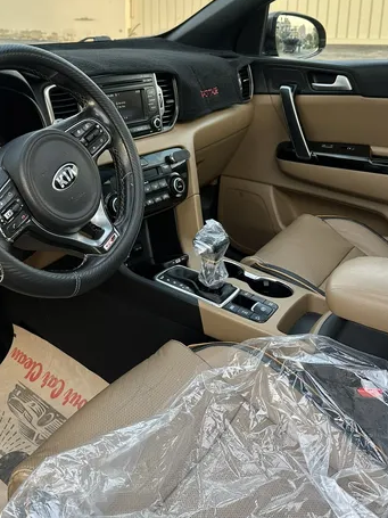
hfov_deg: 37.4
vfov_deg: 48.6
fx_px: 568
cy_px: 197
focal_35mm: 38
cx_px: 139
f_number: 1.78
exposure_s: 1/121
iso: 100
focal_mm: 6.86
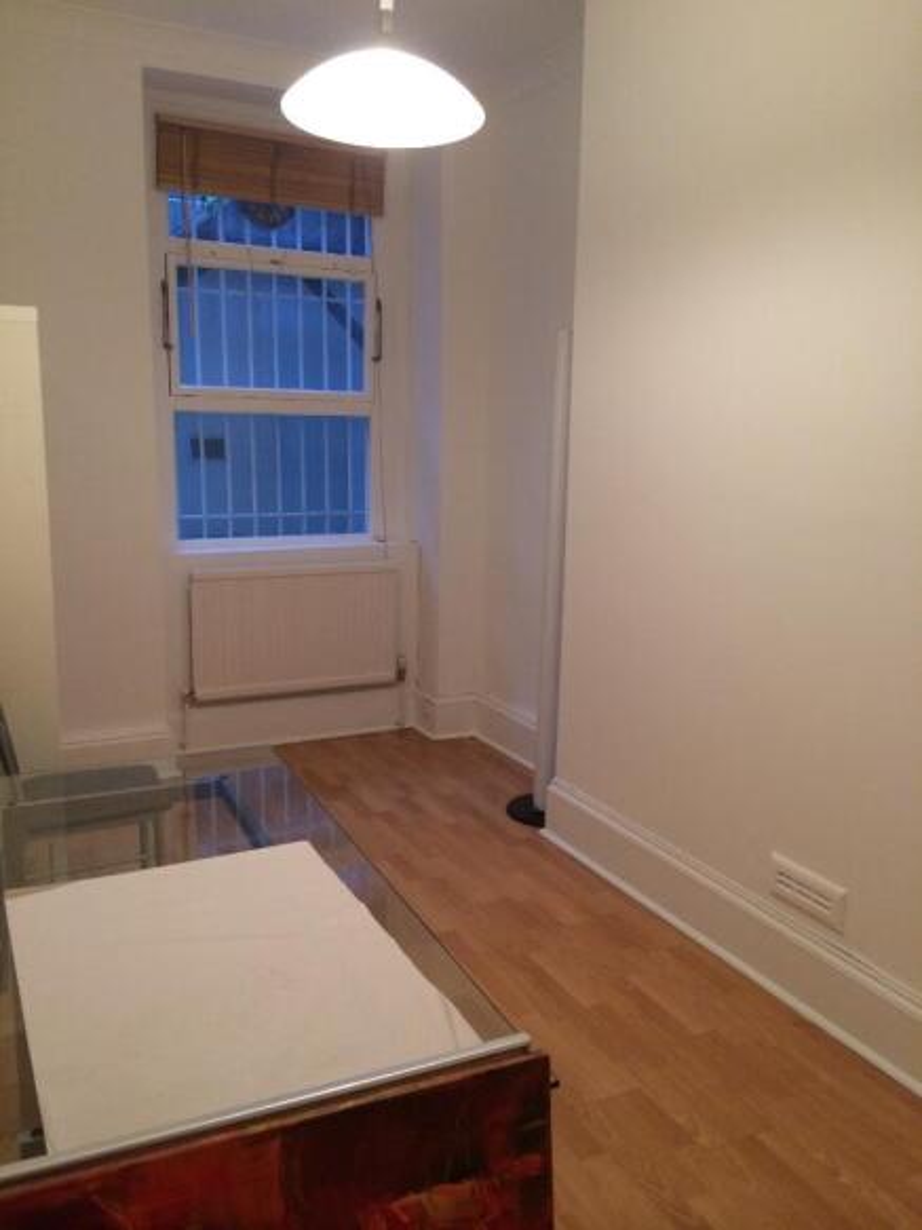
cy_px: 615
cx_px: 461
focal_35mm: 30
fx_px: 1066
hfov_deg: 46.8
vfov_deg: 60.0
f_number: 2.2
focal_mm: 4.12
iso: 320
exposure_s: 1/33
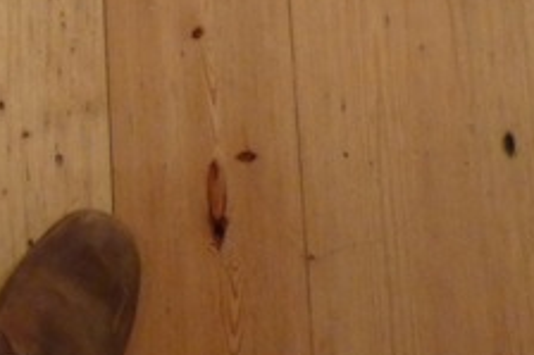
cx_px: -181
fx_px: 1378
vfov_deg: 13.1
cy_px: -305
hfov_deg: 19.9
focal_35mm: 93
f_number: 3.1
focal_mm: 4.5
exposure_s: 1/8
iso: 400
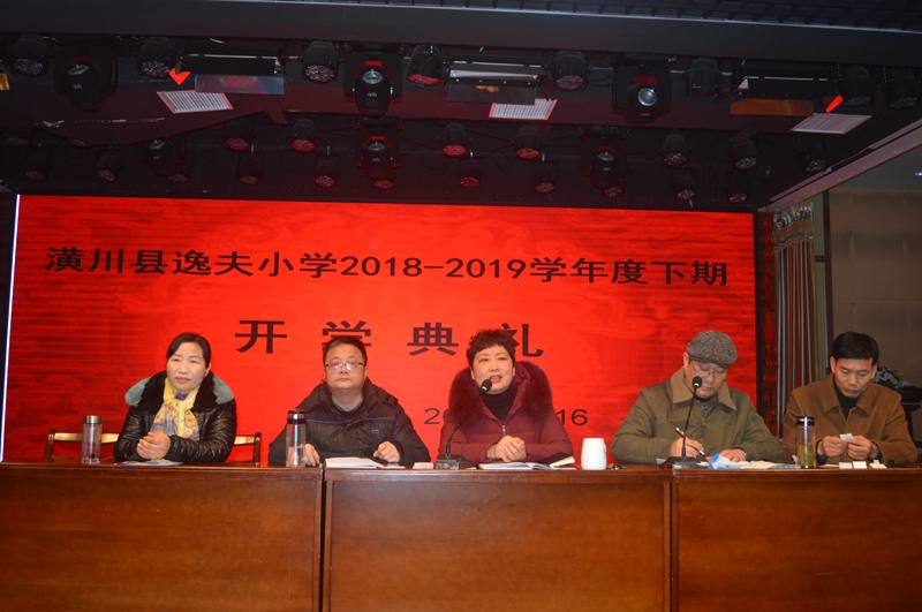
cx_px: 461
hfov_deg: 57.3
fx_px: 844
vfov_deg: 39.9
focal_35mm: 33
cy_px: 306
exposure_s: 1/100
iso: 400
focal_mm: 22
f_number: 4
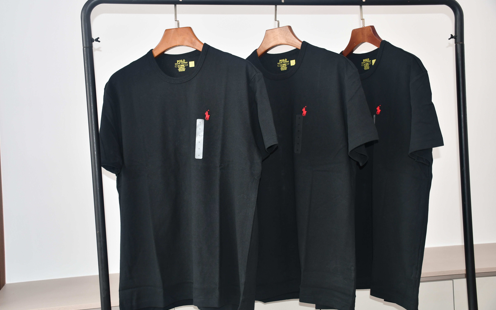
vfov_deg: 31.2
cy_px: 156
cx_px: 248
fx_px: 554
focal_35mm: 41
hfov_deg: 48.2
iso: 400
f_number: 4
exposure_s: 1/100
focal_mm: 27
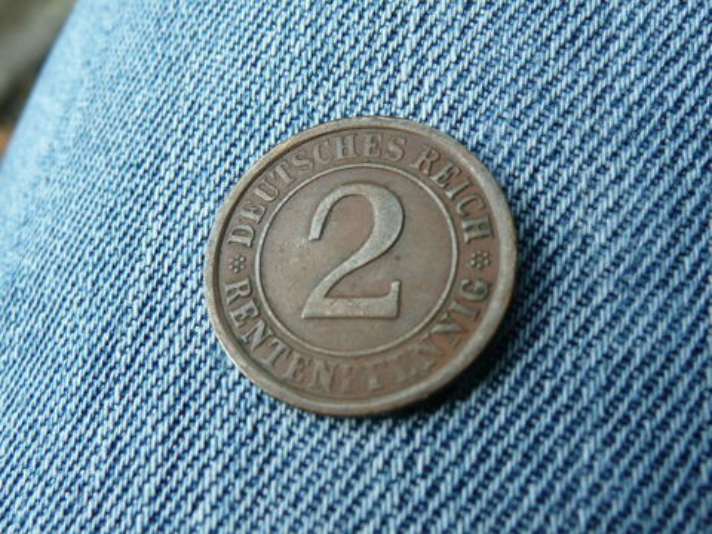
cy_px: 267
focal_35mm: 41
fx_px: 843
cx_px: 356
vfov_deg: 35.1
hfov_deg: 45.8
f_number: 3.6
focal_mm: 5.5
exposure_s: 1/250
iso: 100
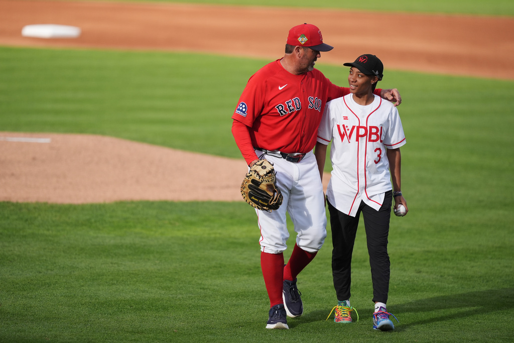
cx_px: 257
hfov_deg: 5.2
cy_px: 172
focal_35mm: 400
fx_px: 5712
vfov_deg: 3.4
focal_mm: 400
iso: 800
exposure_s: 1/6400
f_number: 2.8
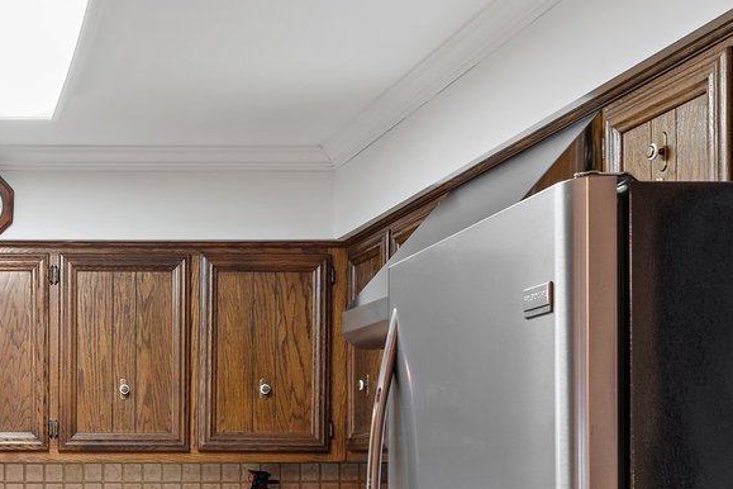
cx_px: -53
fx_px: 1186
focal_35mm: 58
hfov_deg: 31.0
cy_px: 469
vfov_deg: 22.5
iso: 500
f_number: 9
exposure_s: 2.5
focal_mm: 20.8
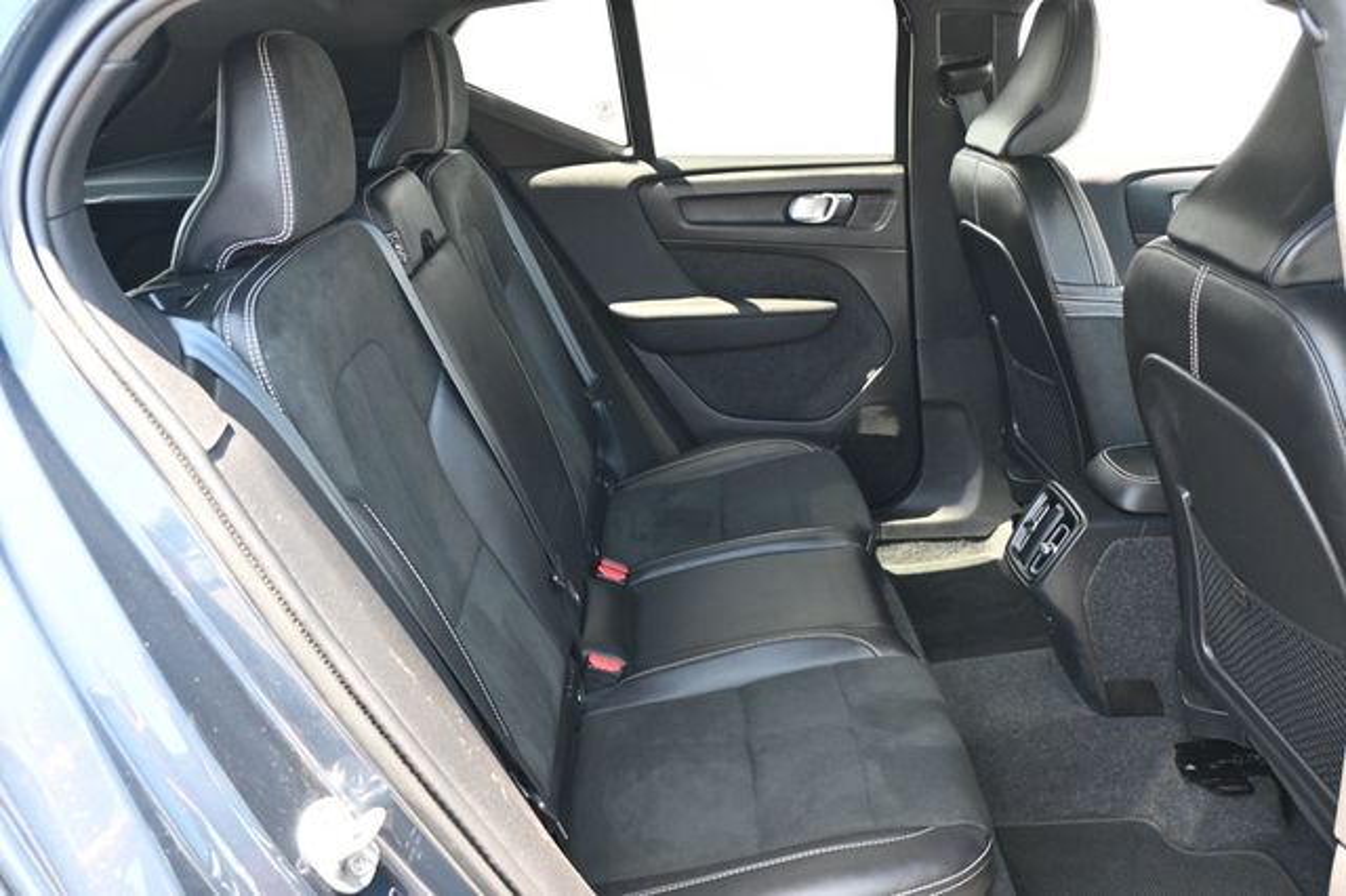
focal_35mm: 29
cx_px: 673
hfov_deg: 63.2
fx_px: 1093
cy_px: 448
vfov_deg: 44.6
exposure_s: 1/125
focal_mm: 19.5
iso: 1250
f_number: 3.8
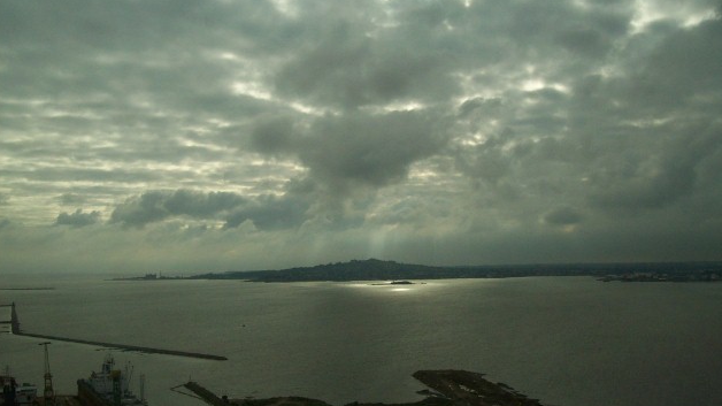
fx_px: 766
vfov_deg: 29.7
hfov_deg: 50.5
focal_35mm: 40
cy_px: 214
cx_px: 363
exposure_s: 1/450
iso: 80
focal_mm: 6
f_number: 4.8
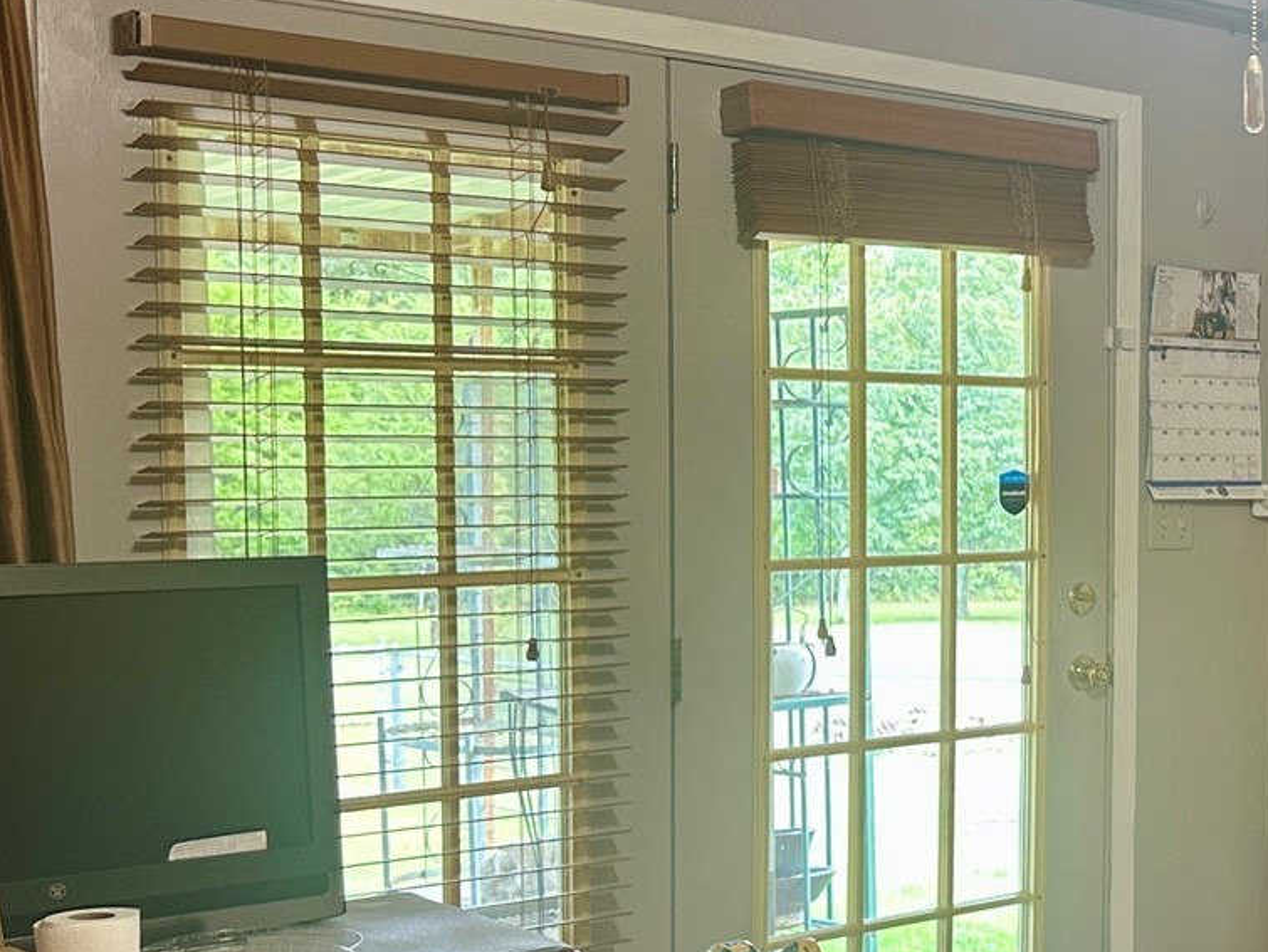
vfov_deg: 24.0
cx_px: 1490
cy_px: 581
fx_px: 2236
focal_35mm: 61
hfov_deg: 28.0
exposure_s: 1/60
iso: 125
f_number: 1.78
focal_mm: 6.86
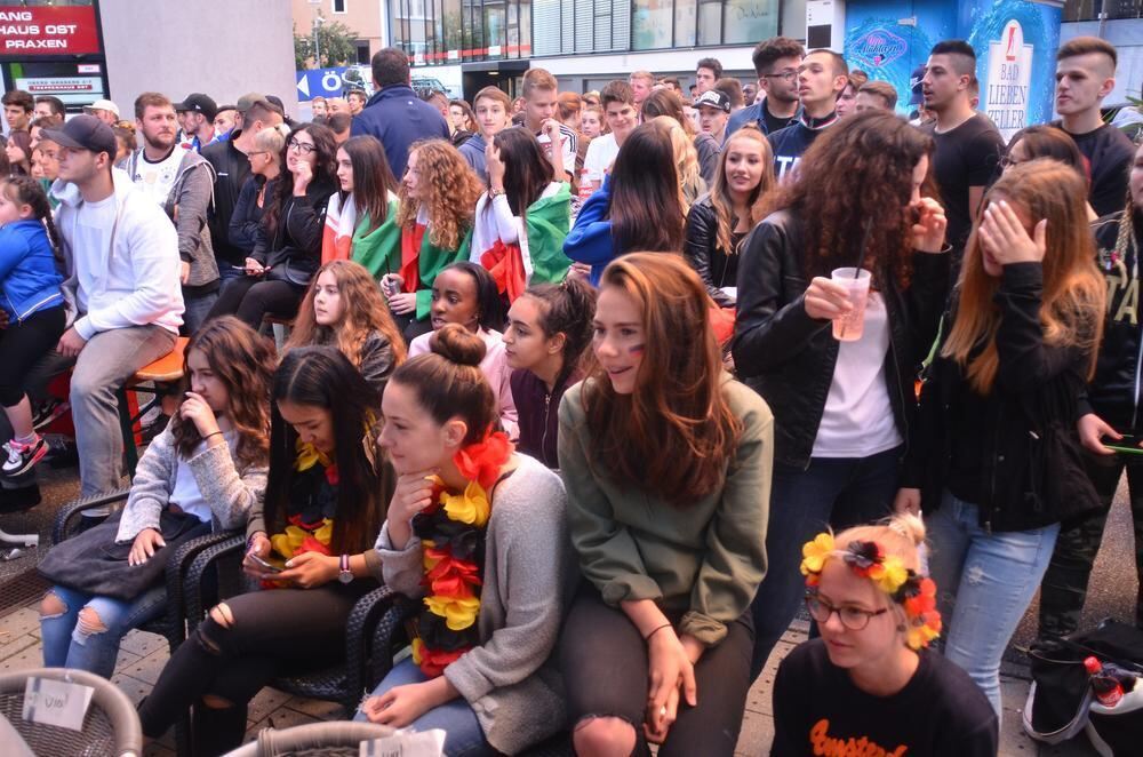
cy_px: 378
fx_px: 950
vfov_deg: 43.4
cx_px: 572
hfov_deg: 62.0
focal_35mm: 30
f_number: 2.8
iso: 800
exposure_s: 1/40
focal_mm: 20
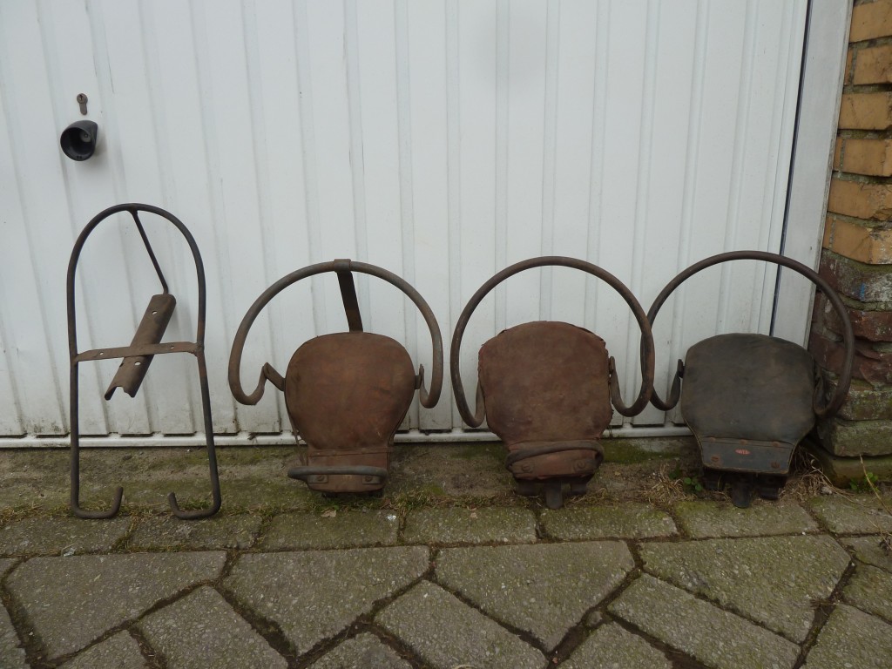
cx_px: 446
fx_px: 644
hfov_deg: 69.4
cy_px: 334
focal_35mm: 25
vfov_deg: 54.9
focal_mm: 4.1
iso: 80
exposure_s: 1/80
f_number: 3.3
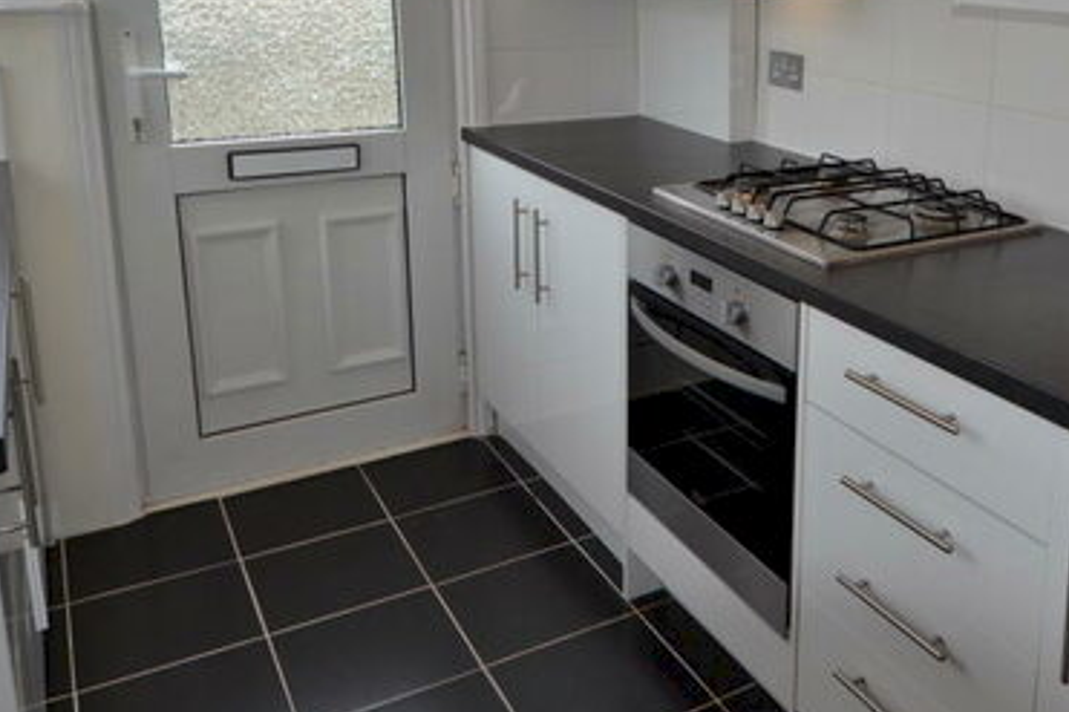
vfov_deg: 37.6
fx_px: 1009
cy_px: 151
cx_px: 746
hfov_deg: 54.2
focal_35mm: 34
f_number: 4
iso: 125
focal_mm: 12
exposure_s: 1/125
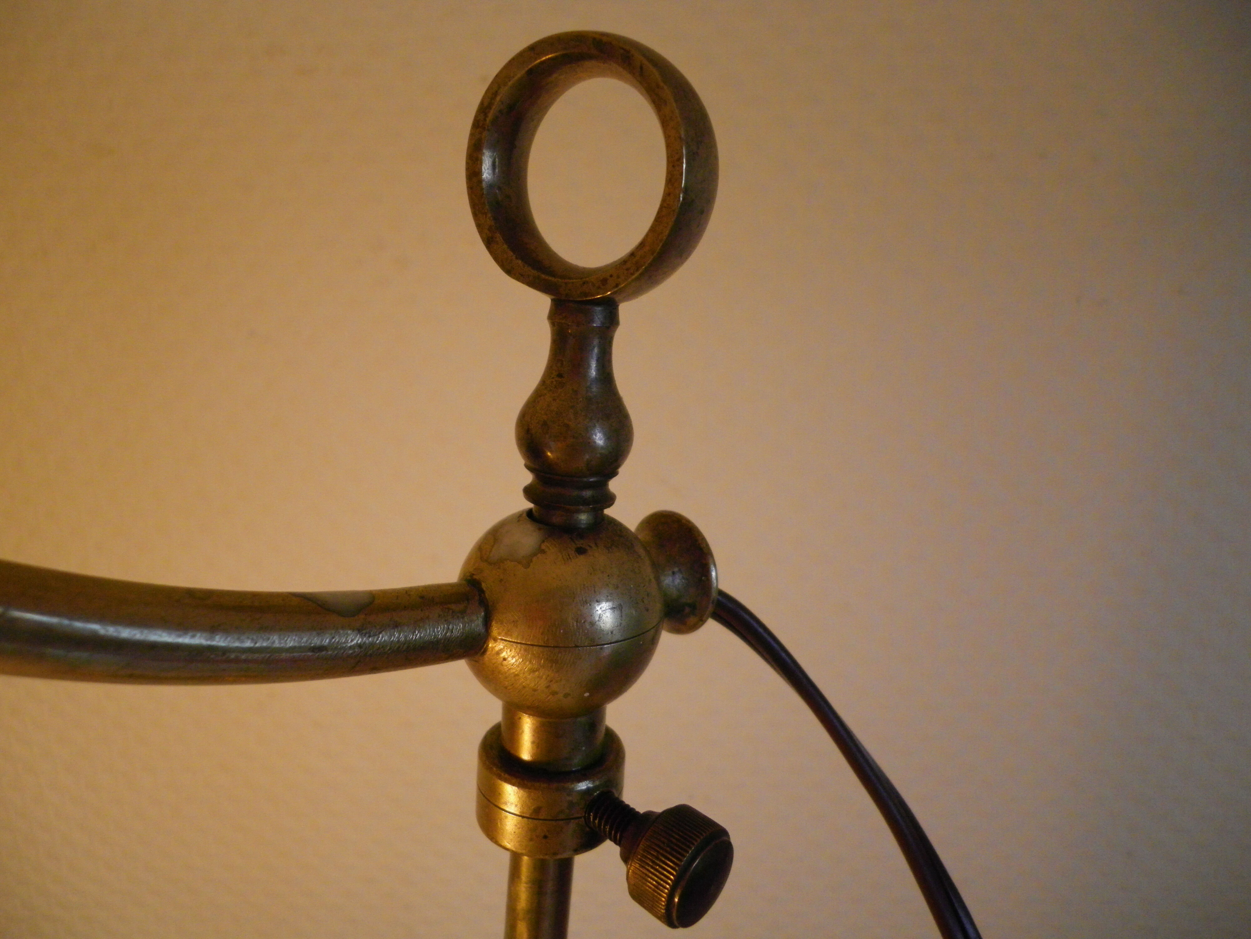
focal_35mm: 28
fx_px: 1012
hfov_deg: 63.4
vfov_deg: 49.7
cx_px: 626
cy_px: 470
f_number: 2.6
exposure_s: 1/60
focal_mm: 4.9
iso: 250
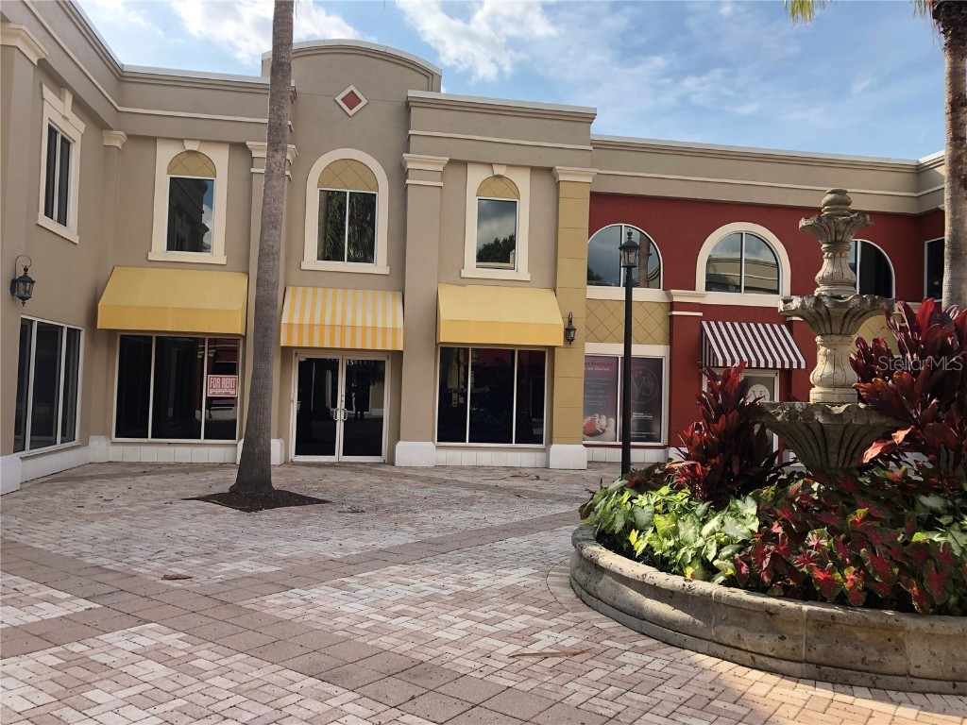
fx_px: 782
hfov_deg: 63.4
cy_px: 362
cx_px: 484
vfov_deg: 49.7
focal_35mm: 28
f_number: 1.8
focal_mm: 3.99
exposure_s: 1/873
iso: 20
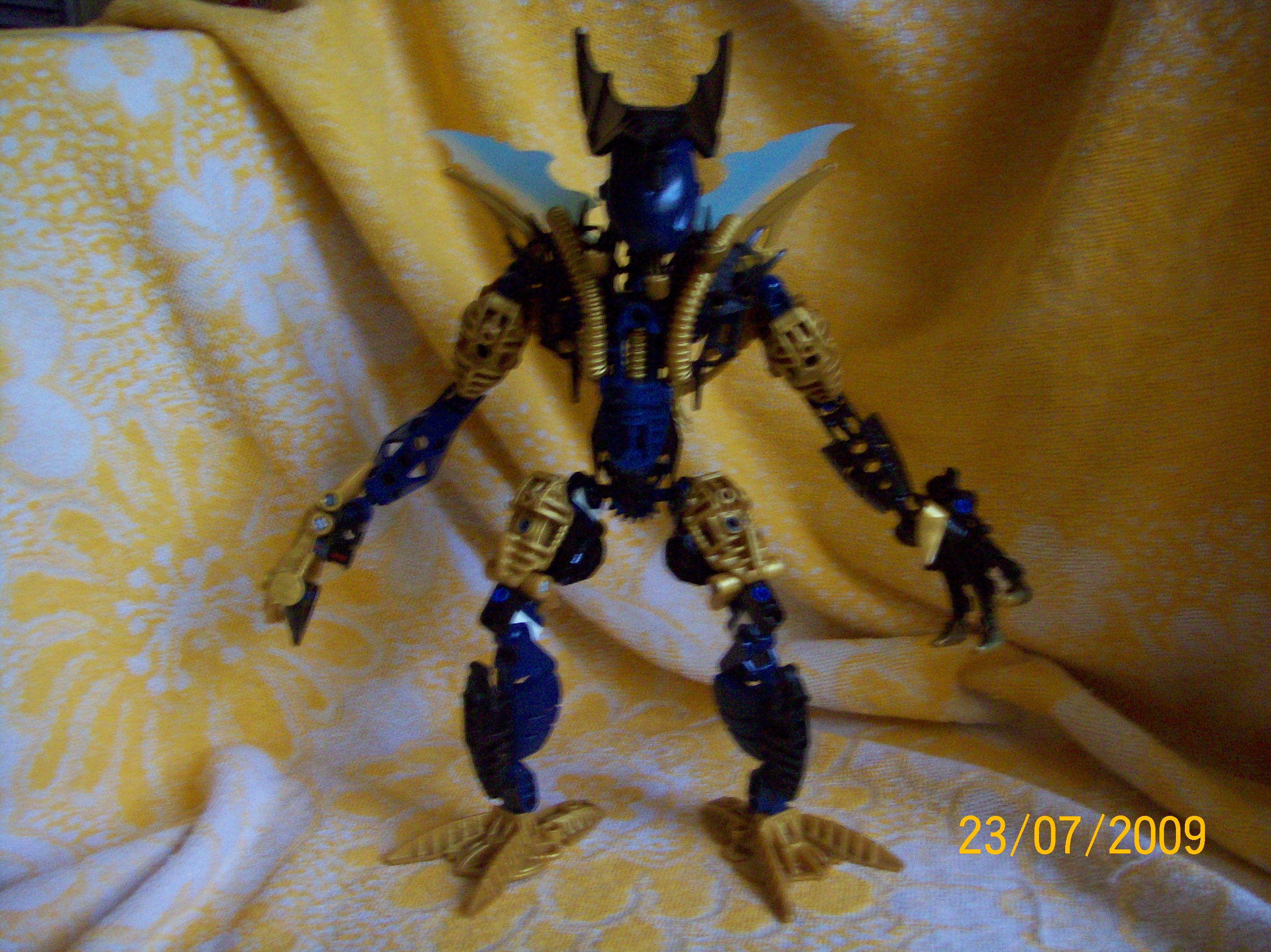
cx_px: 636
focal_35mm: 36
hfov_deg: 51.4
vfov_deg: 39.6
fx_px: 1321
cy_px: 476
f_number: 2.7
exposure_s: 1/8
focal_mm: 6
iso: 160
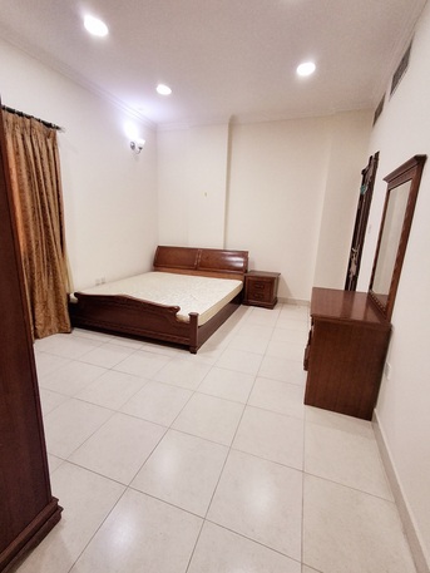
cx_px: 215
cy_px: 286
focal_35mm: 16
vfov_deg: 94.5
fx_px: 265
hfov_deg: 78.1
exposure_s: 1/50
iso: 250
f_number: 2.2
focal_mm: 1.64
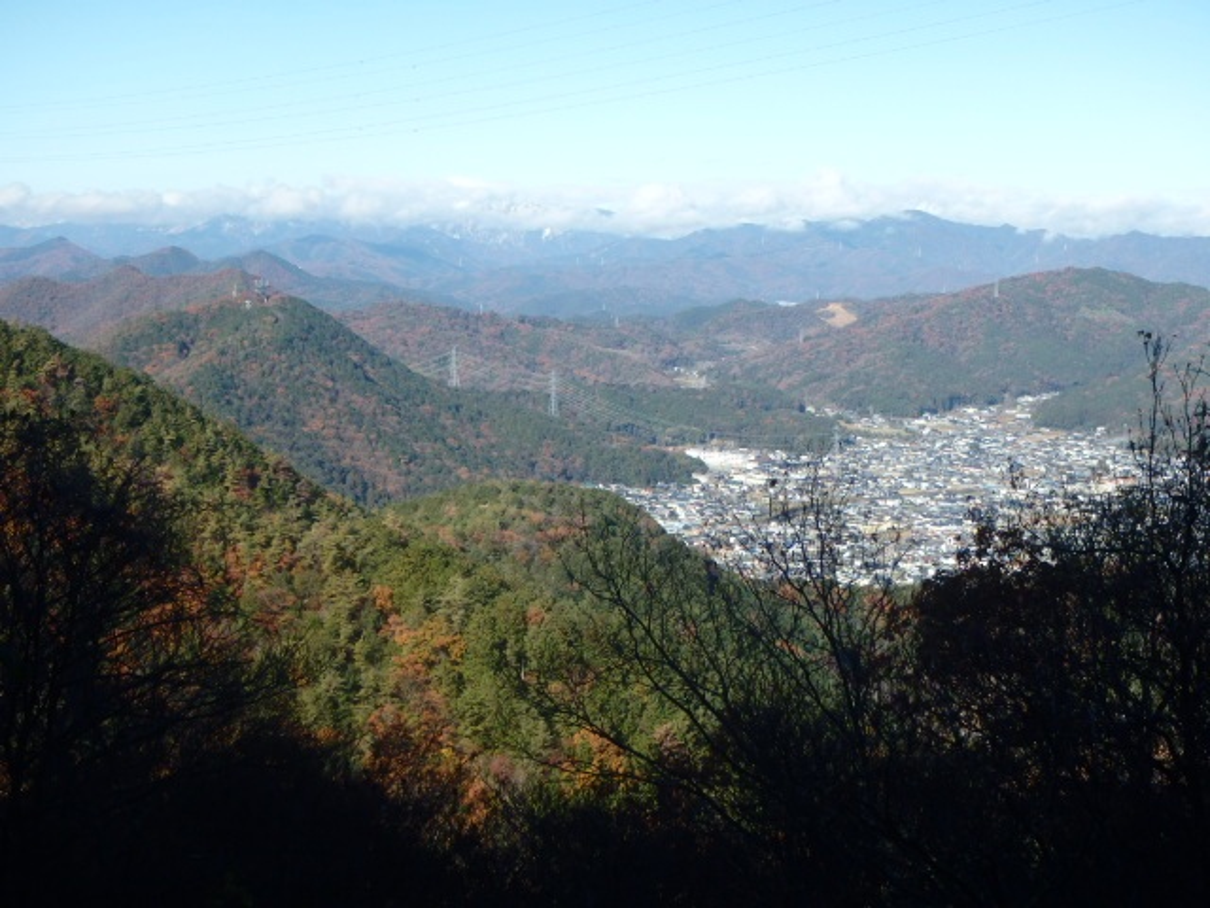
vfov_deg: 24.4
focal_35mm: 60
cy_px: 454
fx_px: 2097
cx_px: 605
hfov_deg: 32.2
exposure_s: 1/400
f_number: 5.3
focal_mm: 10.7
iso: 125
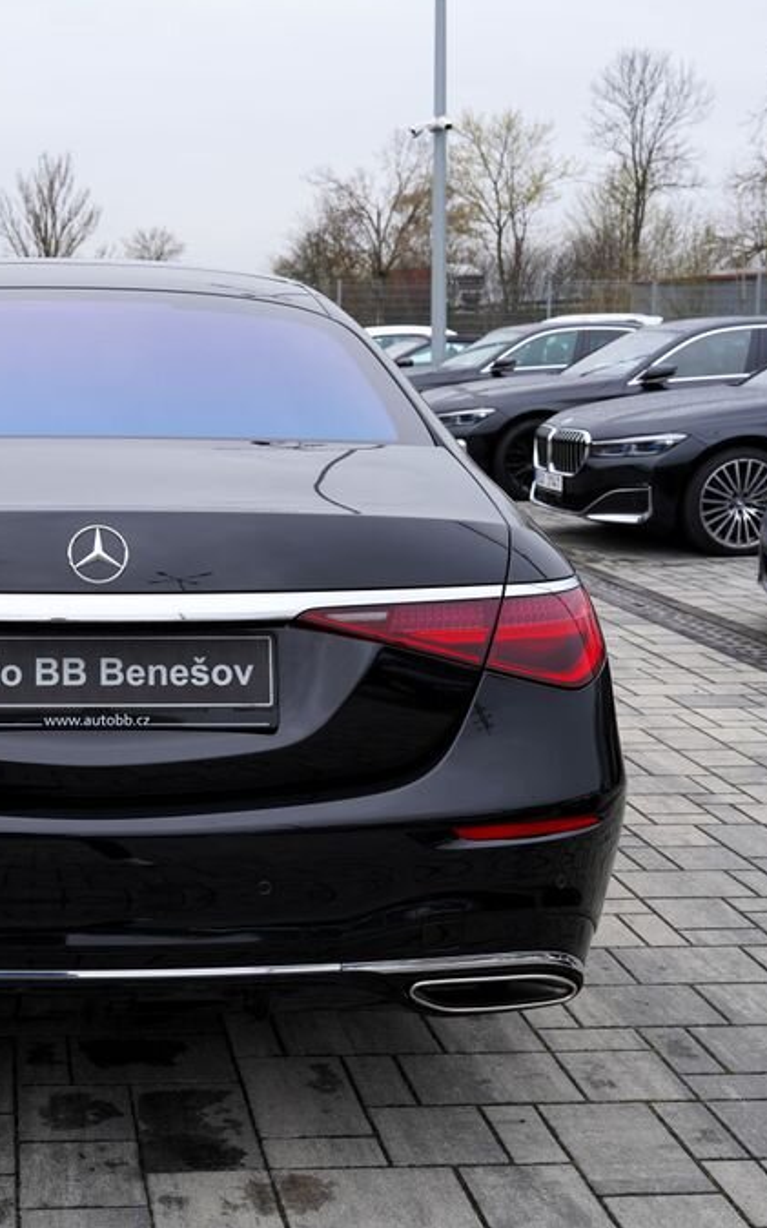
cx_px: 95
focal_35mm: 45
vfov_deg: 44.4
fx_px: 1506
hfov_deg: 27.7
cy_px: 604
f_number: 6.3
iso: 100
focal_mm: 29
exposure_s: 1/125
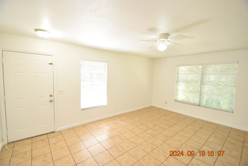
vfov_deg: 77.3
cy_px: 83
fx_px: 103
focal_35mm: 15
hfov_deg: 100.4
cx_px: 124
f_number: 4.5
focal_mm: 10
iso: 800
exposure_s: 1/80
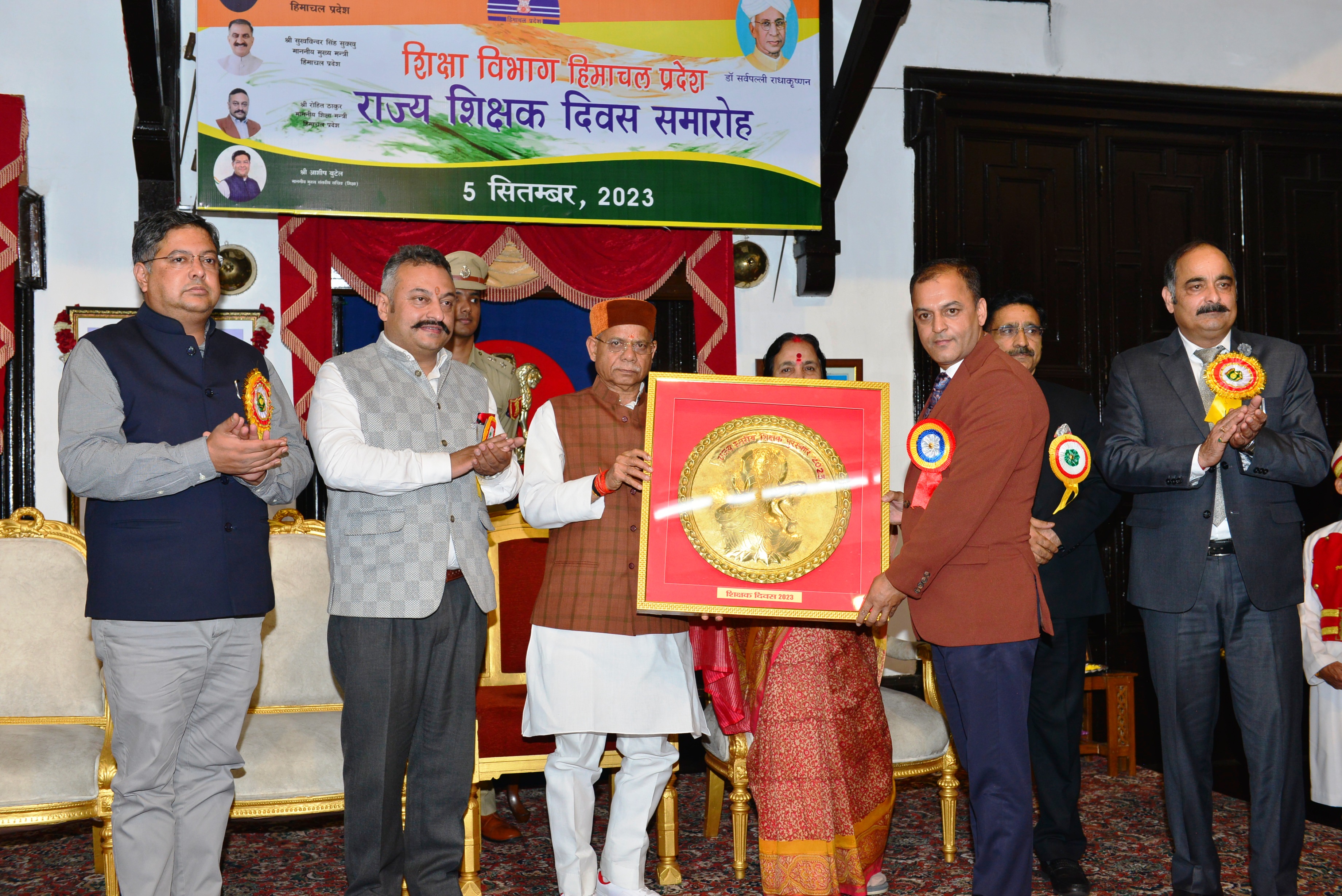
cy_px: 448
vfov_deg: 35.1
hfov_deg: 50.7
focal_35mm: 38
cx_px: 671
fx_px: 1417
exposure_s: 1/125
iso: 1000
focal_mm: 38
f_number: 5.6
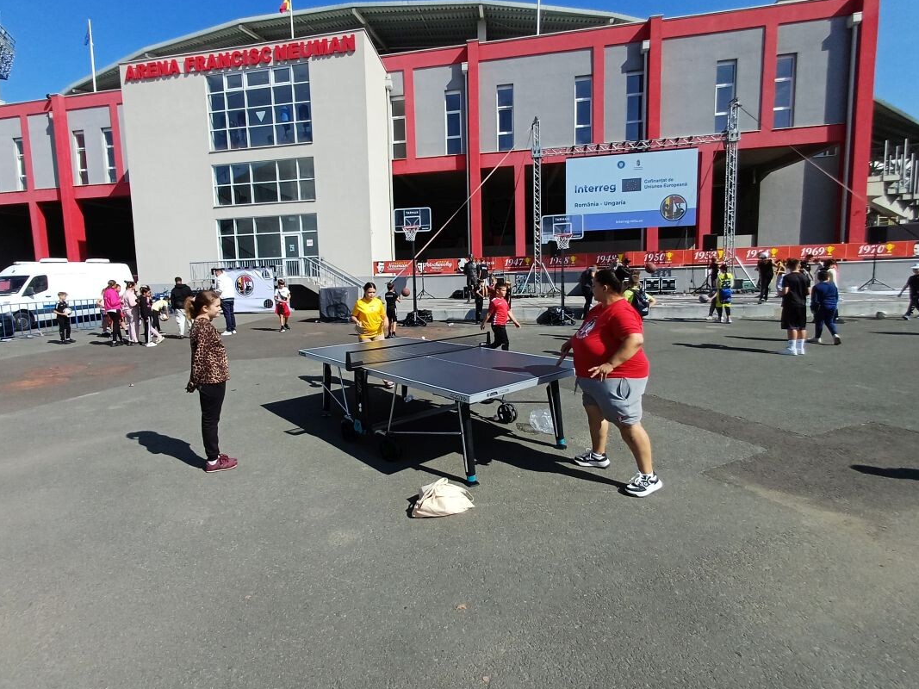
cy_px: 321
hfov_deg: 87.3
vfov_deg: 71.5
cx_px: 403
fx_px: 478
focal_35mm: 18
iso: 40
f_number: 2.2
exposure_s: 1/1311
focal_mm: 1.64
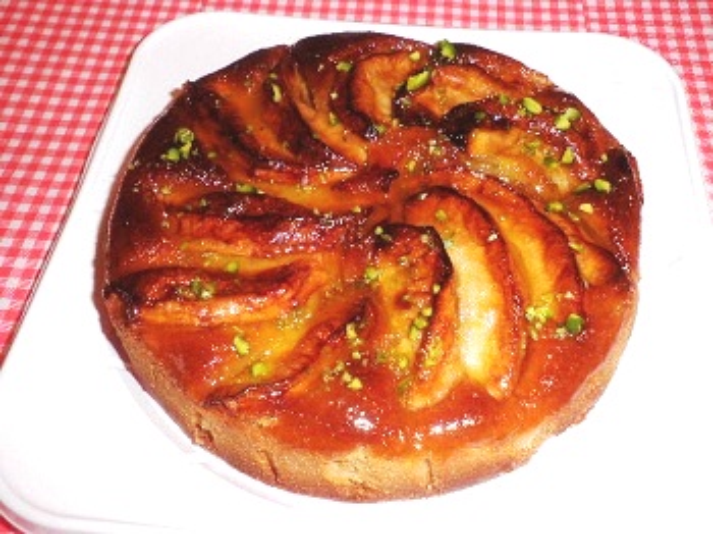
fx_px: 741
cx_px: 356
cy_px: 267
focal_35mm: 36
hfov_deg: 51.4
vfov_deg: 39.6
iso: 100
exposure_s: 1/30
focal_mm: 6.3
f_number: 5.6
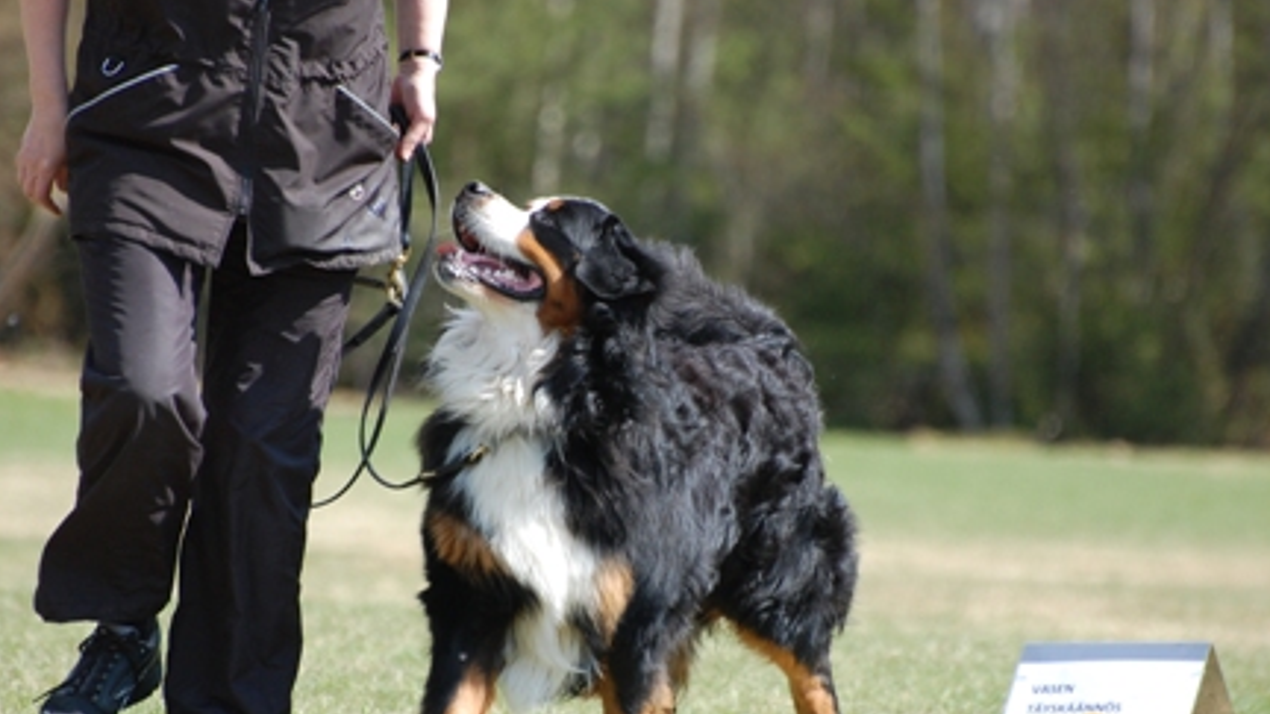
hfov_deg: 4.1
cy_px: 439
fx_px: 17612
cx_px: 597
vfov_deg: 2.3
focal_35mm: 523
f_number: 5.6
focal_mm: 300
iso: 400
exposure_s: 1/640
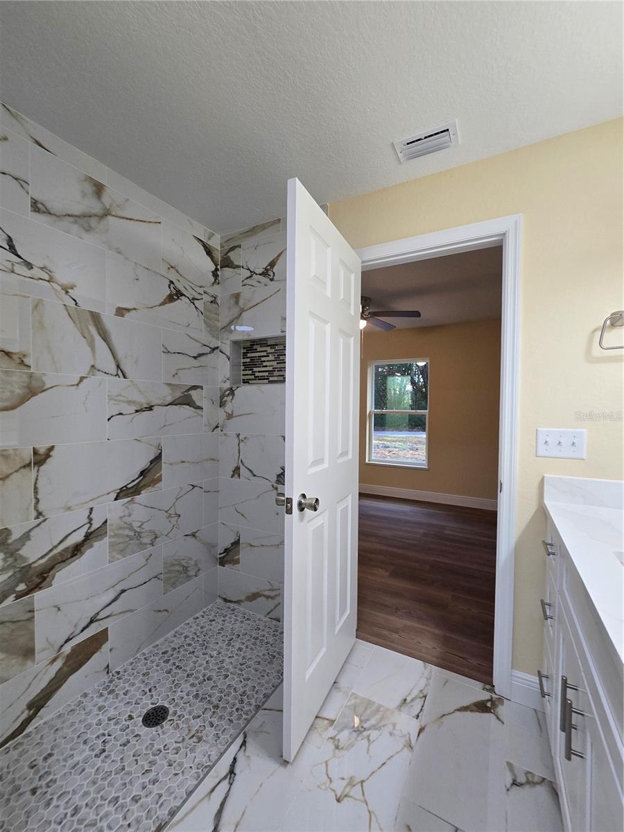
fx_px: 312
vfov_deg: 106.2
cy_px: 416
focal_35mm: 13
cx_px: 312
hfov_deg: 89.9
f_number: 2.2
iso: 100
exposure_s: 1/60
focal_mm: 2.2
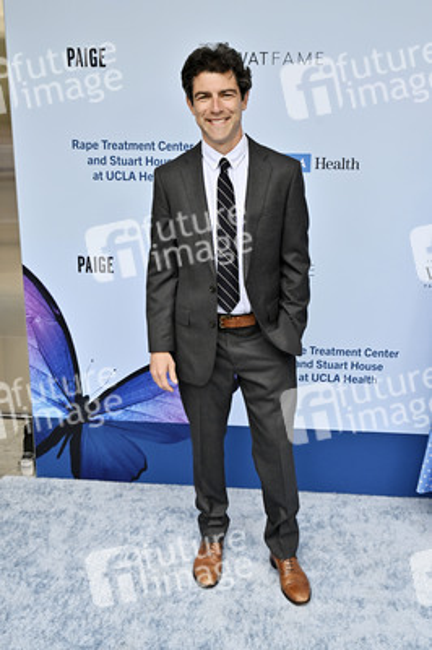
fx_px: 631
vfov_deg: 54.5
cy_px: 325
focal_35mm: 35
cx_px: 216
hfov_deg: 37.8
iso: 500
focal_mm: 35
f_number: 6.3
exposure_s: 1/320
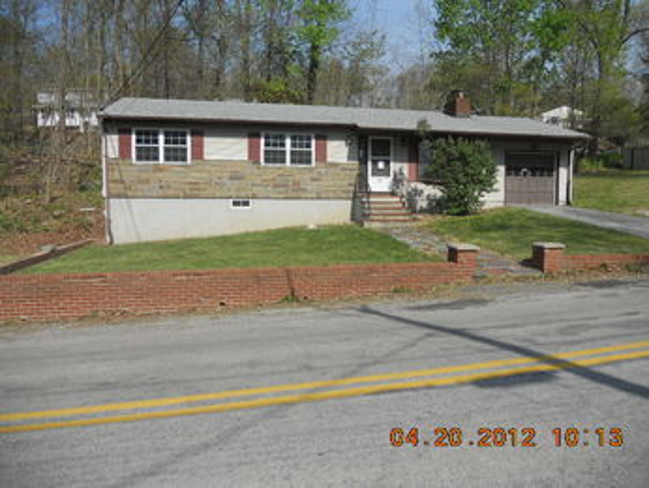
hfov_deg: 65.3
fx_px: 507
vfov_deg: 51.4
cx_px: 324
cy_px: 244
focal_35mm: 27
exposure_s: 1/1000
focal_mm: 4.9
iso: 80
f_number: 3.2
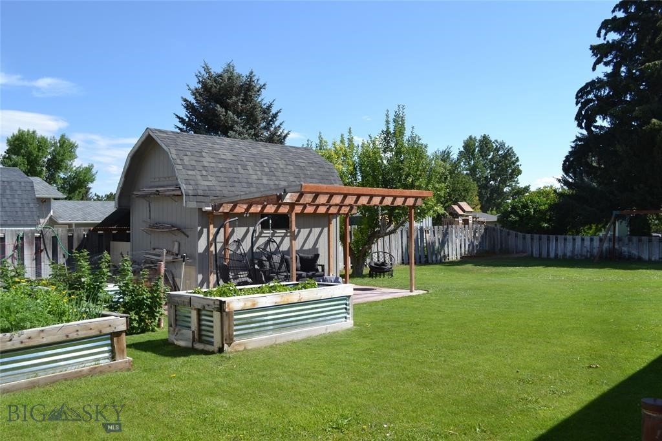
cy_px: 220
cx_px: 331
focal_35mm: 33
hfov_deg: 57.2
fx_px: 607
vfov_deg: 39.9
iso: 100
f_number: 8
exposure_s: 1/250
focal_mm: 22
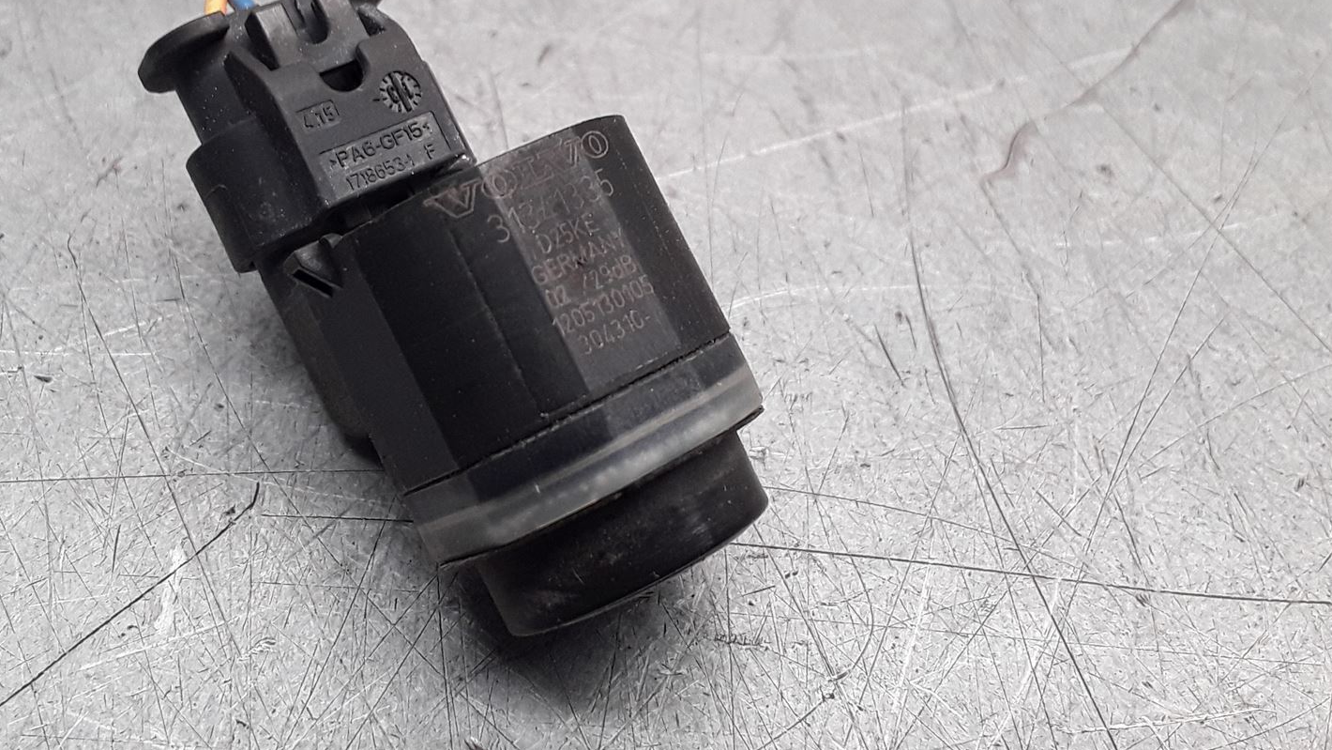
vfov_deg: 26.9
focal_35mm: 44
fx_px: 1554
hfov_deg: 46.1
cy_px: 229
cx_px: 534
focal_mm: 2.91
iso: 40
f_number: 1.9
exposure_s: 1/50
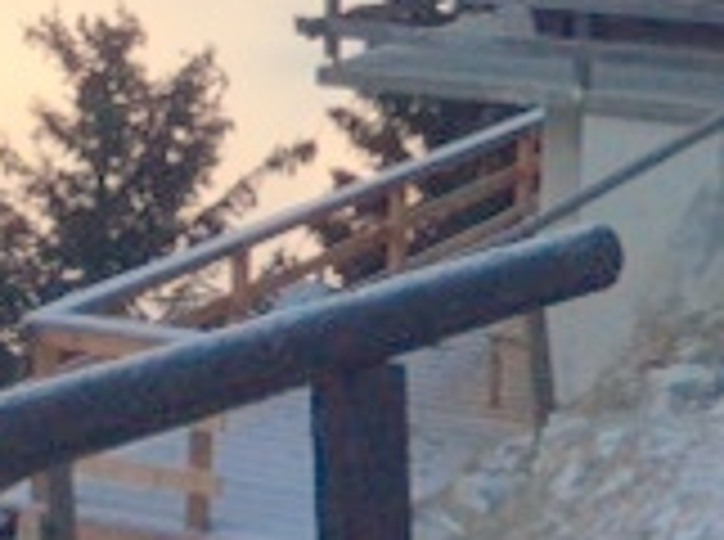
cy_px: -392
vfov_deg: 10.7
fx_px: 2734
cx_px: 657
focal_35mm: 131
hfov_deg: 14.9
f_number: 2.4
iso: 32
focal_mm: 3.3
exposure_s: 1/829
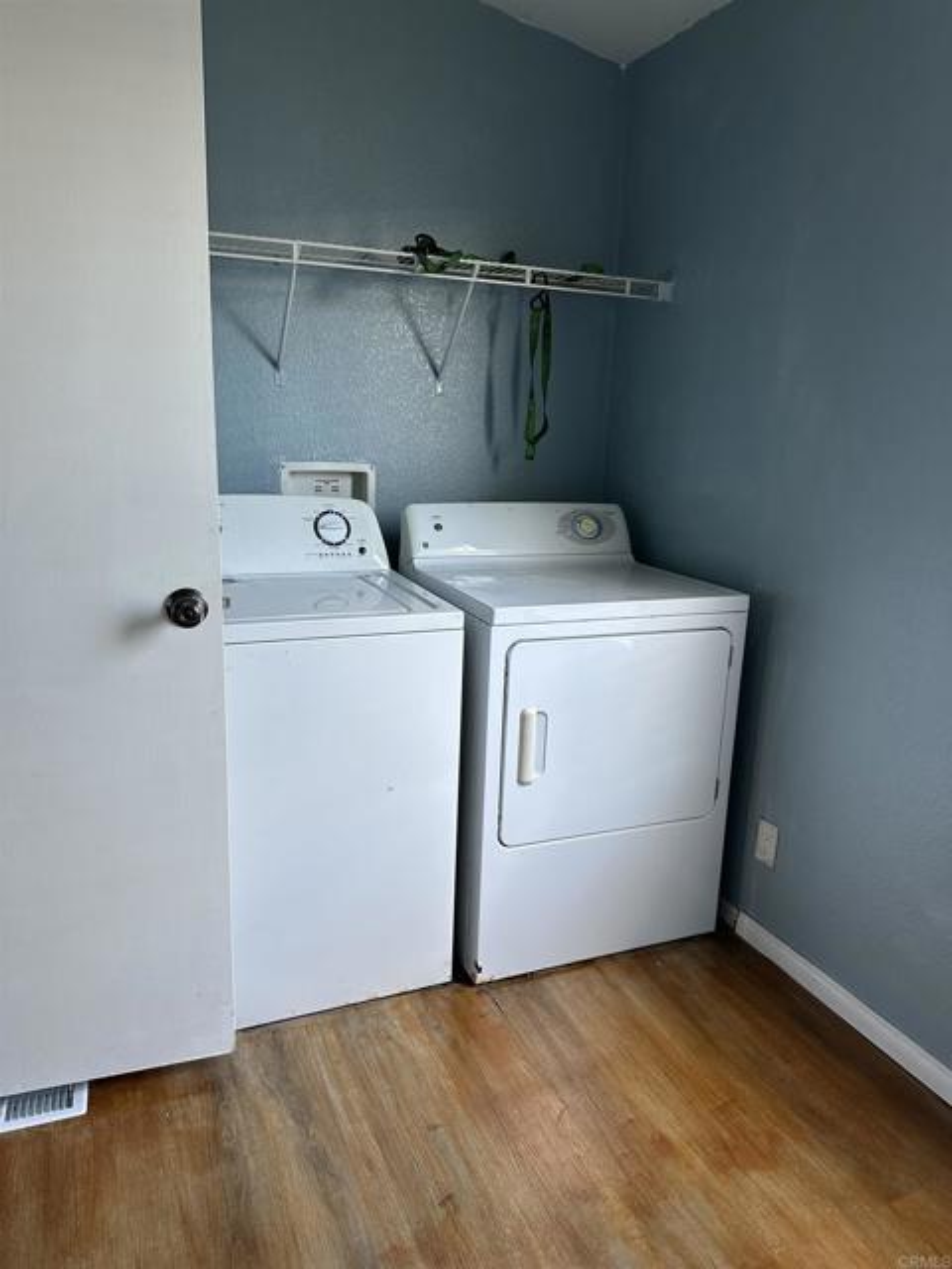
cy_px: 634
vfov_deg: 71.6
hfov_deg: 56.8
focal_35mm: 24
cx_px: 476
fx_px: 880
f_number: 1.78
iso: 125
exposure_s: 1/60
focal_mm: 6.86
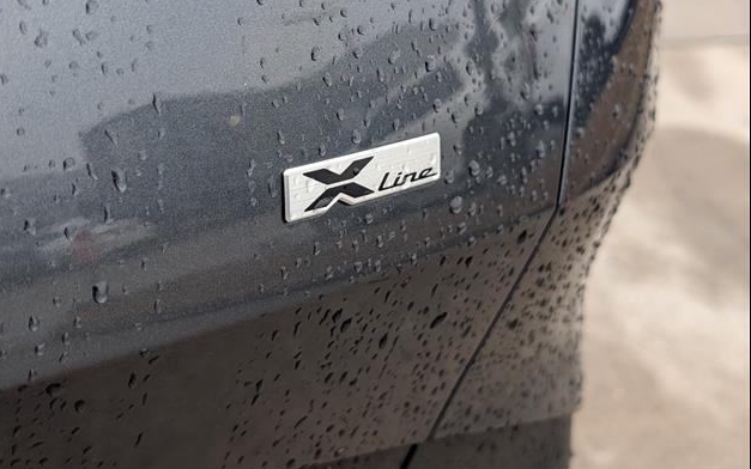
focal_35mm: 53
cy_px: 188
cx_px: 369
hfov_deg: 38.2
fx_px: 1085
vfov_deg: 24.4
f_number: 1.68
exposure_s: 1/769
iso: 210
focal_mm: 6.9
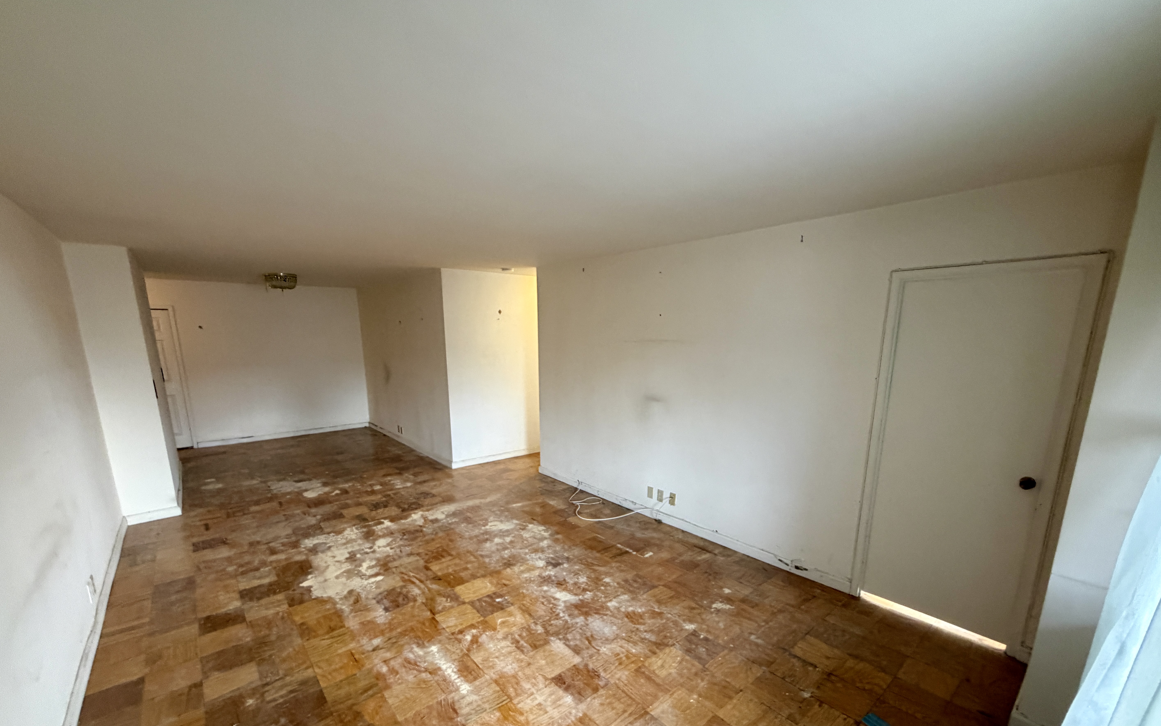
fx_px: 475
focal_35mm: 15
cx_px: 583
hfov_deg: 101.5
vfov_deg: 74.1
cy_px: 432
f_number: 2.2
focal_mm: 2.22
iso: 400
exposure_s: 1/60
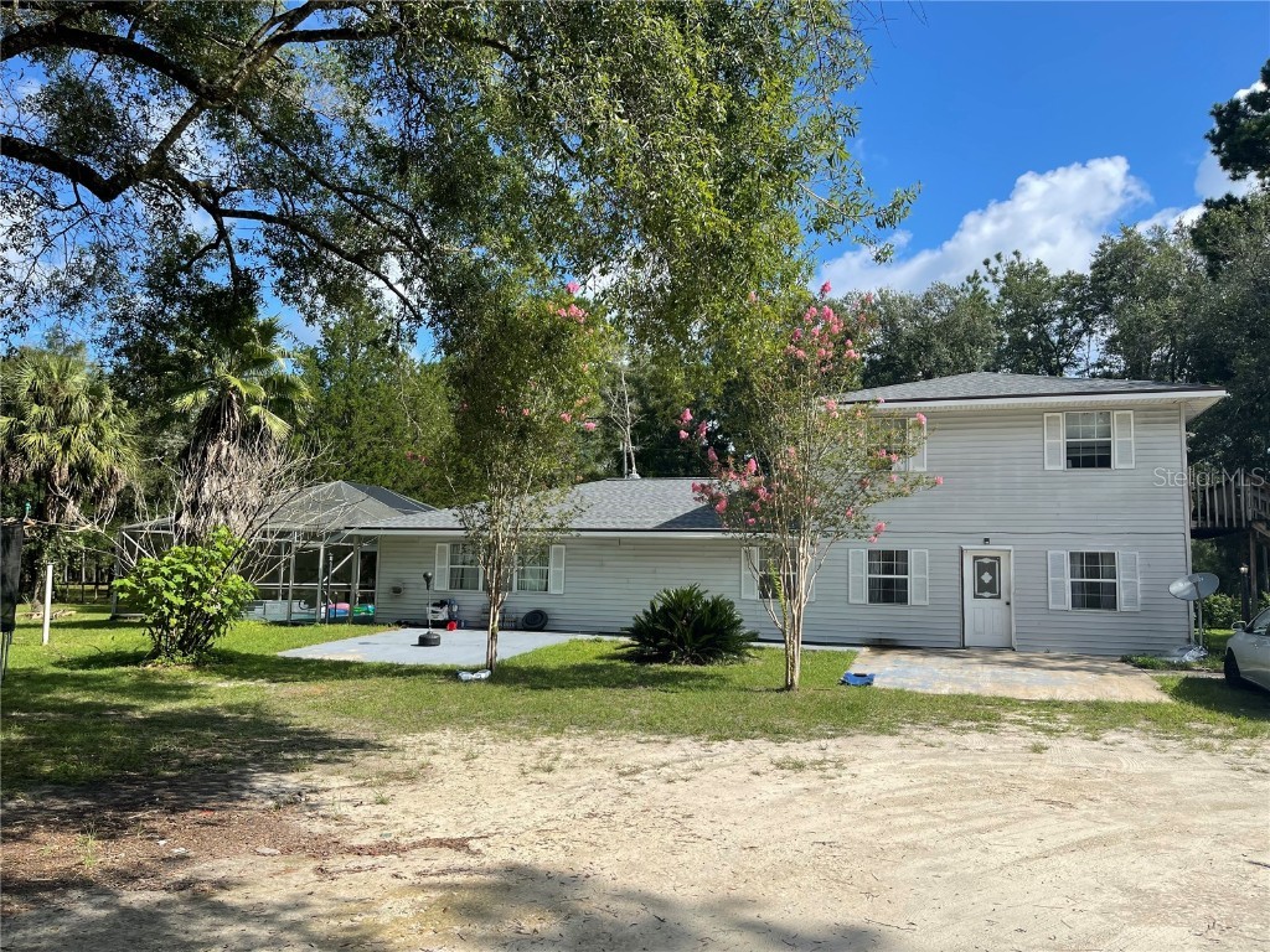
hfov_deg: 67.3
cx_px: 635
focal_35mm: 26
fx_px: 954
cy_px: 476
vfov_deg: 53.1
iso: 32
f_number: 1.6
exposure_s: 1/2924
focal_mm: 5.1
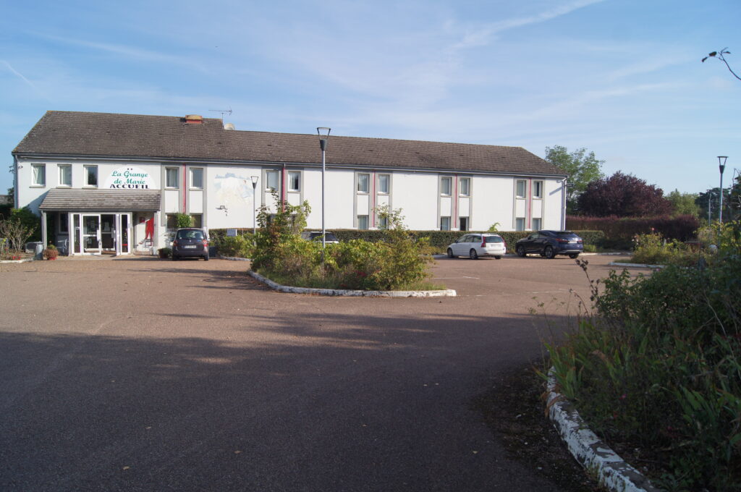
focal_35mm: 27
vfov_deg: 47.8
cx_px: 370
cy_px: 246
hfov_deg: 67.4
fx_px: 555
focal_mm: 18
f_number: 6.3
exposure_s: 1/400
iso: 100
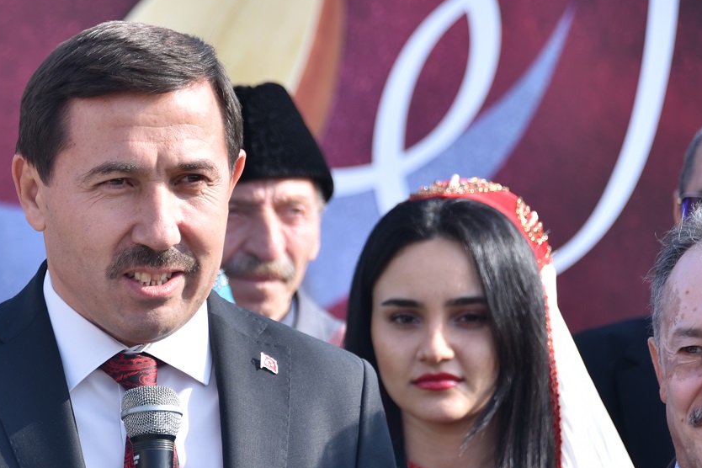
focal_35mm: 288
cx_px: 129
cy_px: 341
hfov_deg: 7.1
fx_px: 5616
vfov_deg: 4.8
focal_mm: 160
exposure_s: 1/250
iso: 100
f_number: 5.6
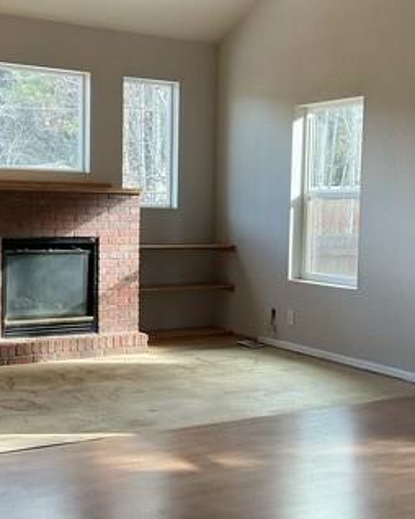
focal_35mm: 57
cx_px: 211
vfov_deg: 33.0
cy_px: 260
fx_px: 876
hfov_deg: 26.7
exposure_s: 1/100
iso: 64
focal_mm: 3
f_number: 1.8
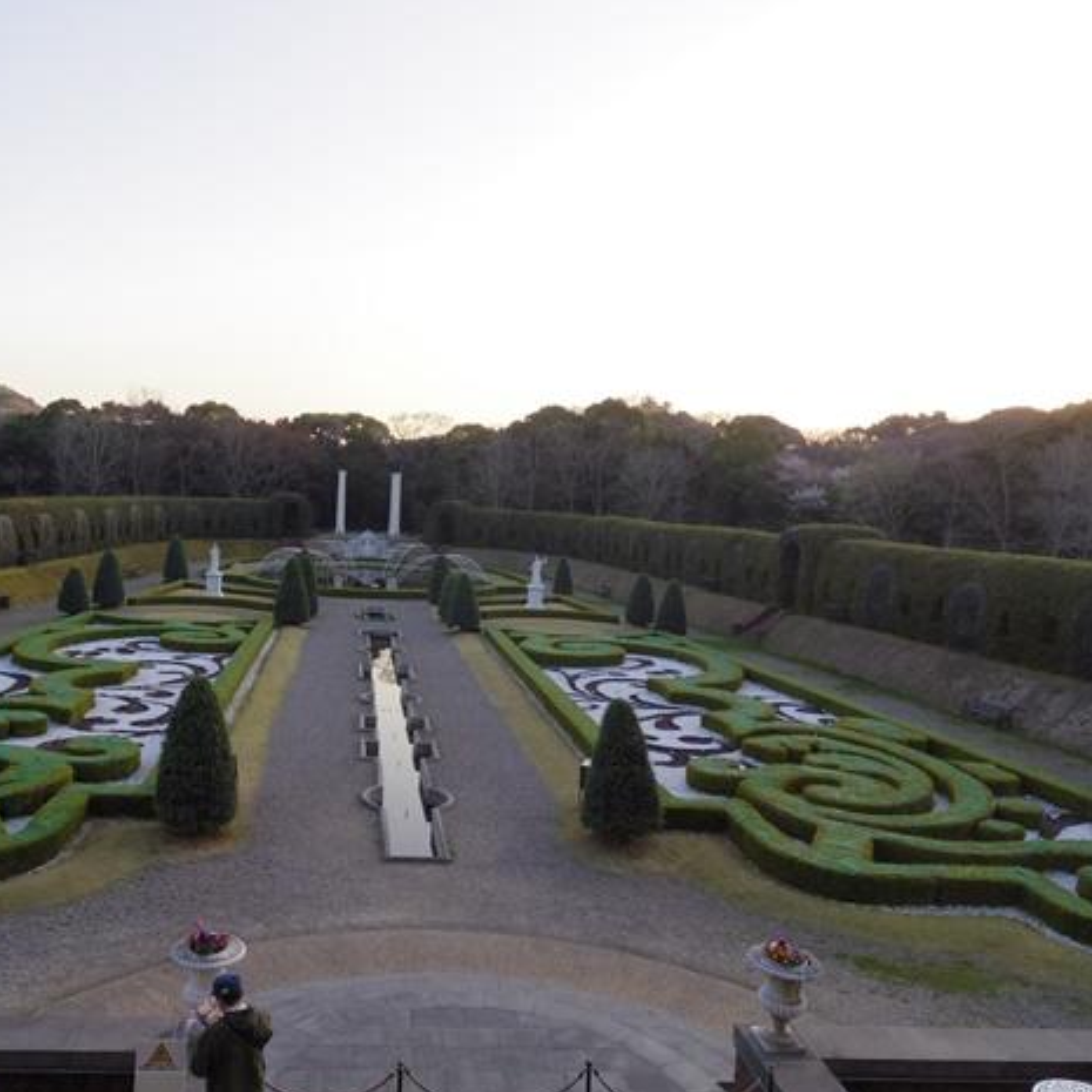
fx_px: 999
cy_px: 540
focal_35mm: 28
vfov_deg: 57.3
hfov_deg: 56.3
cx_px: 385
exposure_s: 1/500
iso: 800
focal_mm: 5
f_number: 4
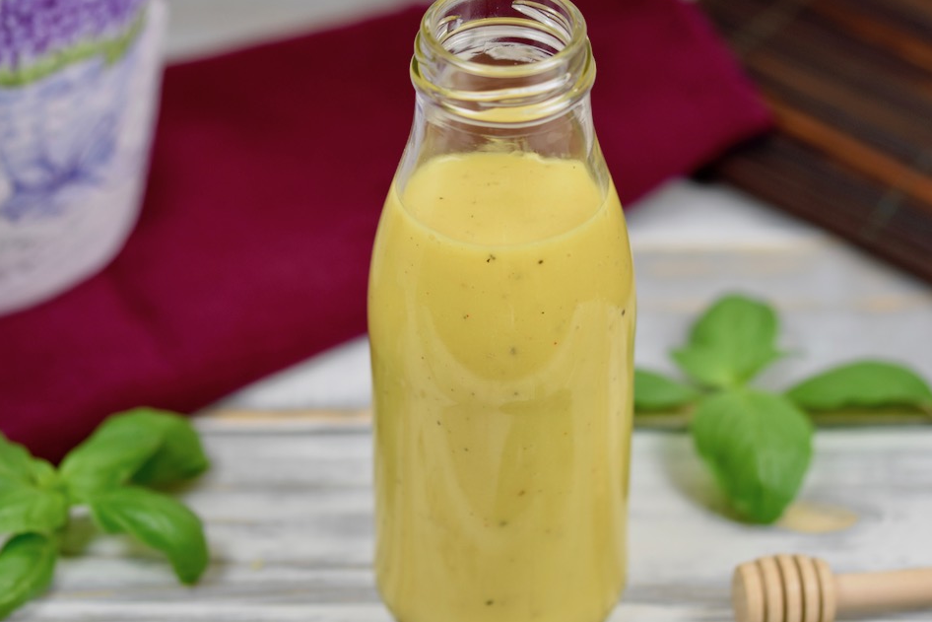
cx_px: 467
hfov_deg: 12.0
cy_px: 295
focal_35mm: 171
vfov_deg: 8.1
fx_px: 4416
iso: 400
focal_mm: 105
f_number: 4.5
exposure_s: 1/80
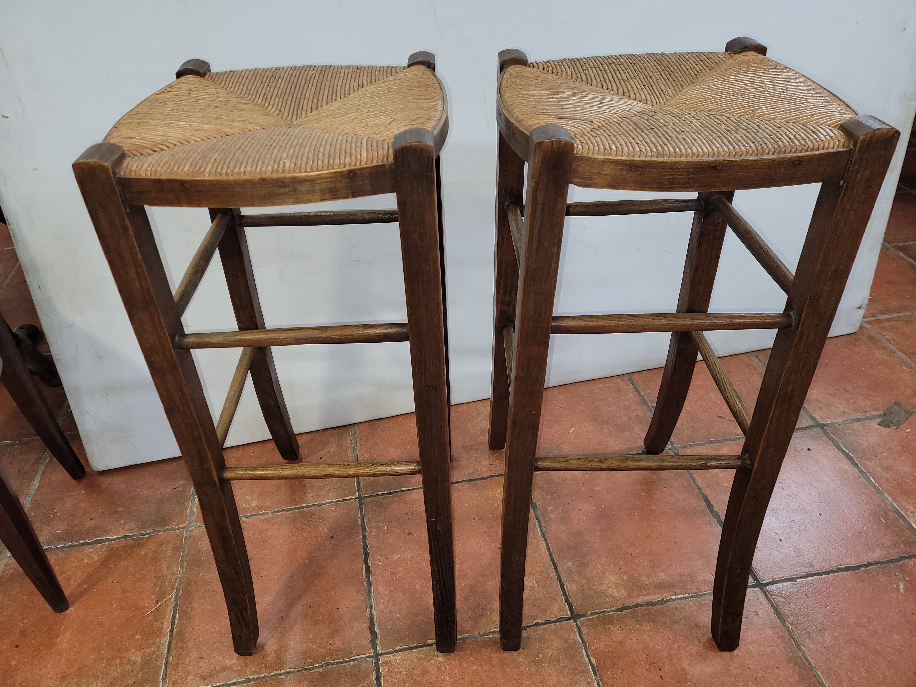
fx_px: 688
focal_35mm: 26
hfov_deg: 67.3
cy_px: 344
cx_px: 458
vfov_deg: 53.1
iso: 100
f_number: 1.8
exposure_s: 1/25
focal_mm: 5.4
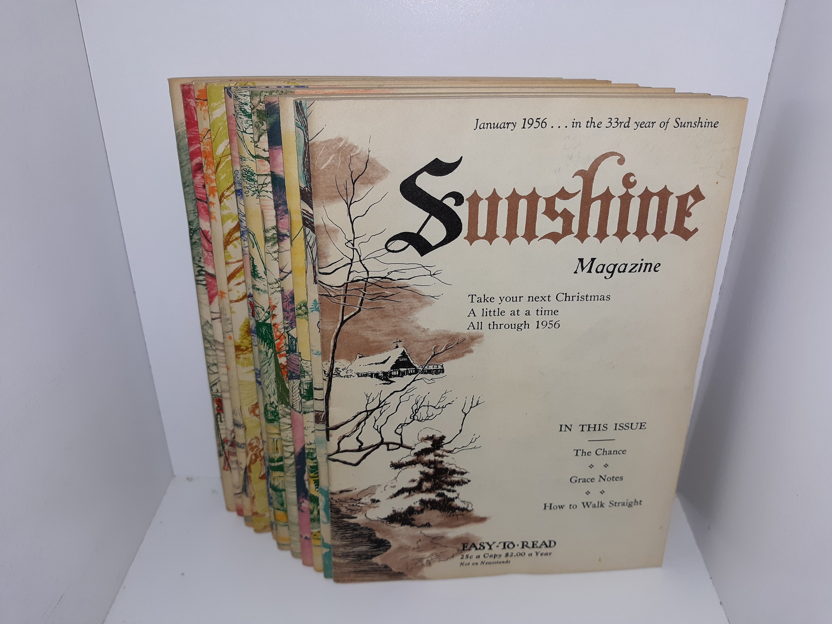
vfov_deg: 49.7
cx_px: 416
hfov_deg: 63.4
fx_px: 673
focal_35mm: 28
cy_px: 312
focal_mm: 3.7
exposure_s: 1/253
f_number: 1.7
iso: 40
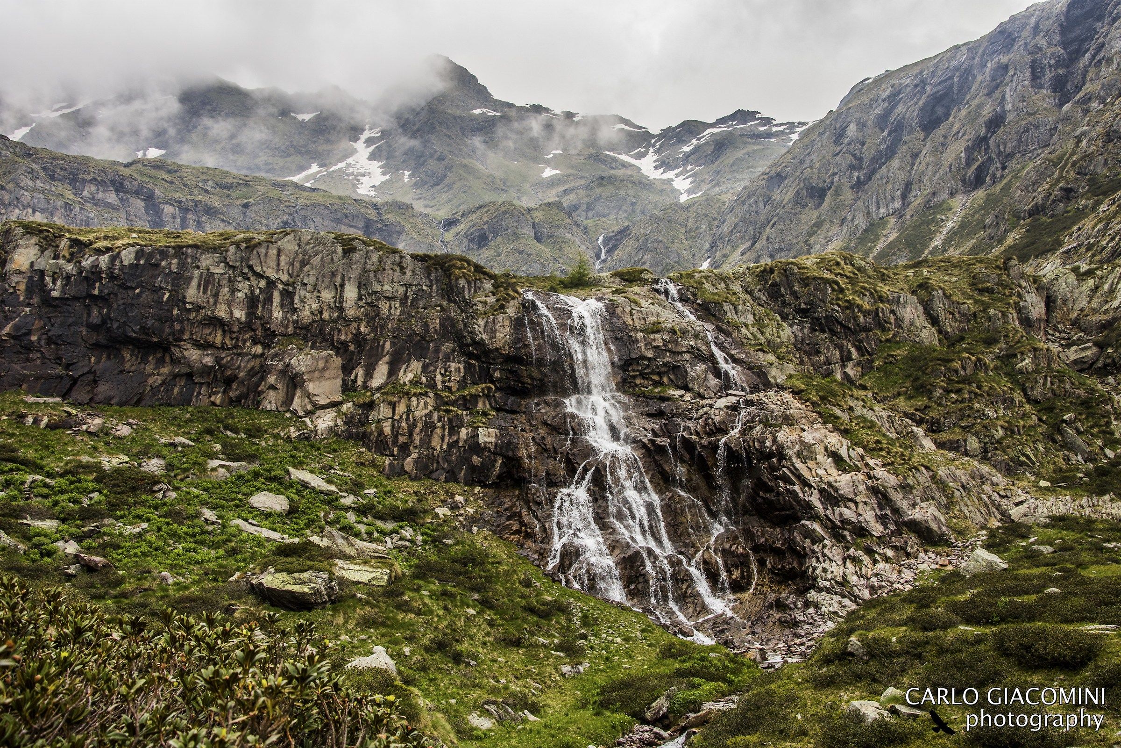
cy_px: 374
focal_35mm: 36
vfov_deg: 36.9
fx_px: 1121
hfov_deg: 53.1
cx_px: 560
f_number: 10
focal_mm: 24
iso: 400
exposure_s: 1/200
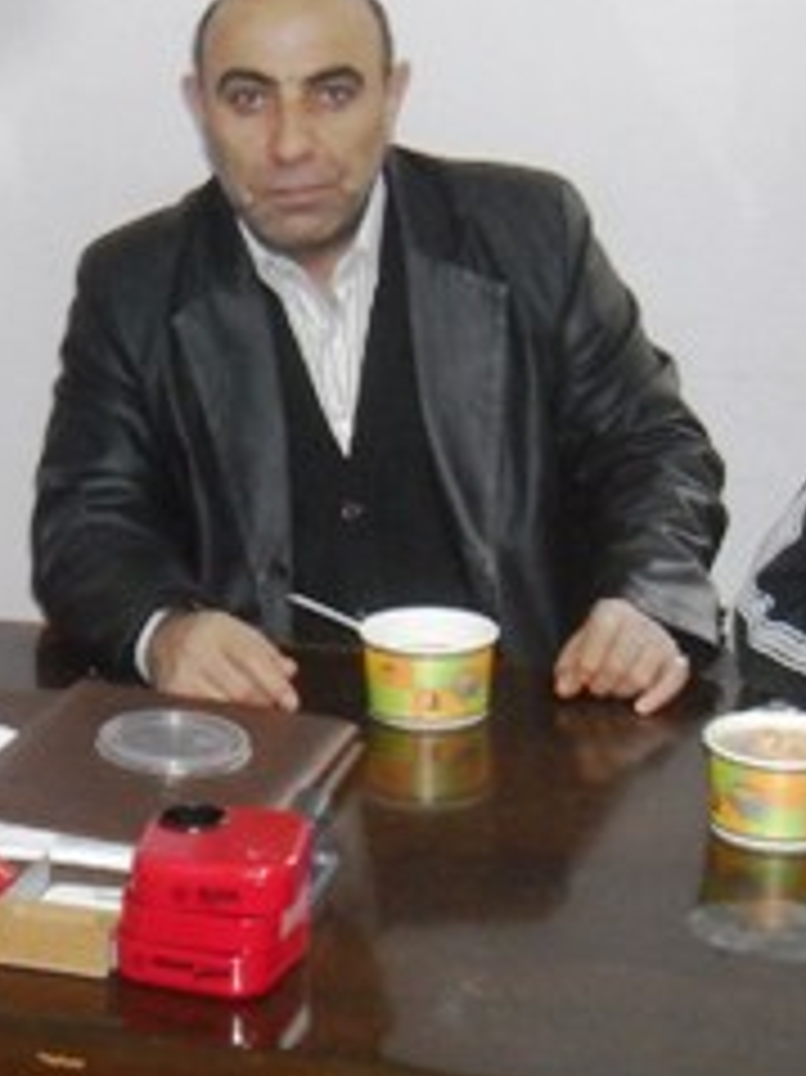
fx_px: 2828
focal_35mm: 91
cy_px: 689
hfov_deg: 16.0
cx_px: 50
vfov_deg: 21.5
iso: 400
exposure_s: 1/45
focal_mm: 6
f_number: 2.8
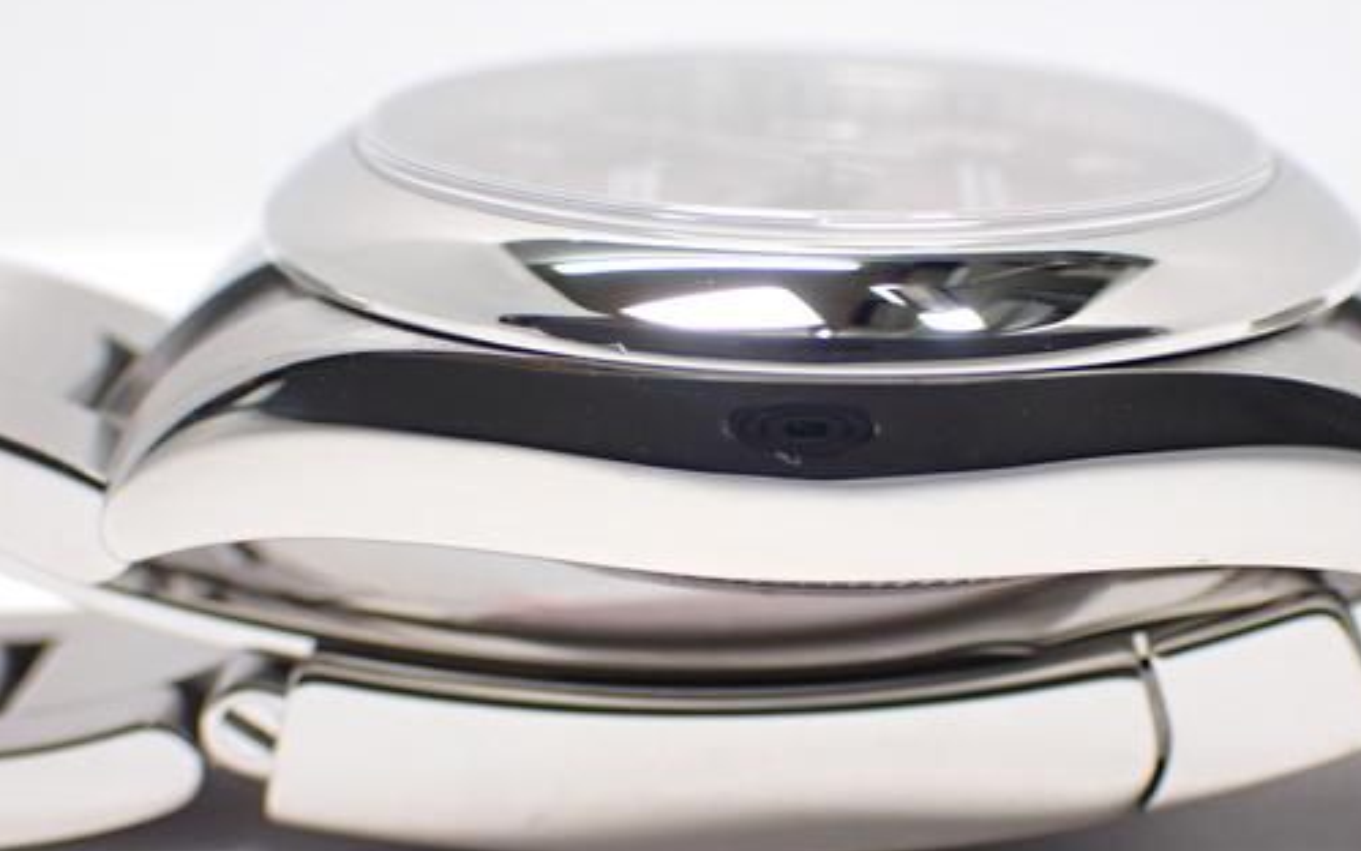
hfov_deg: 22.8
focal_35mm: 91
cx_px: 826
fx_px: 3376
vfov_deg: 14.4
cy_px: 464
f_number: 3.8
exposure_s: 1/125
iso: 250
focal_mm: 11.88
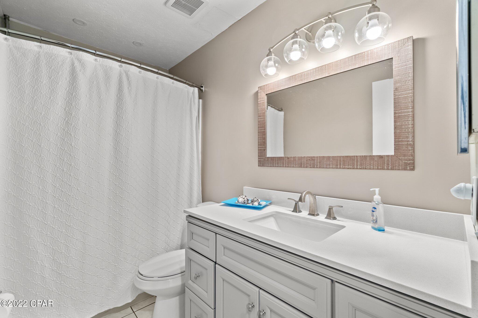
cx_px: 239
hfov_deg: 100.4
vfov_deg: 77.3
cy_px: 159
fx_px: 199
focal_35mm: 15
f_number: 8
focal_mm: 10
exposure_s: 1/1.67
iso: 800
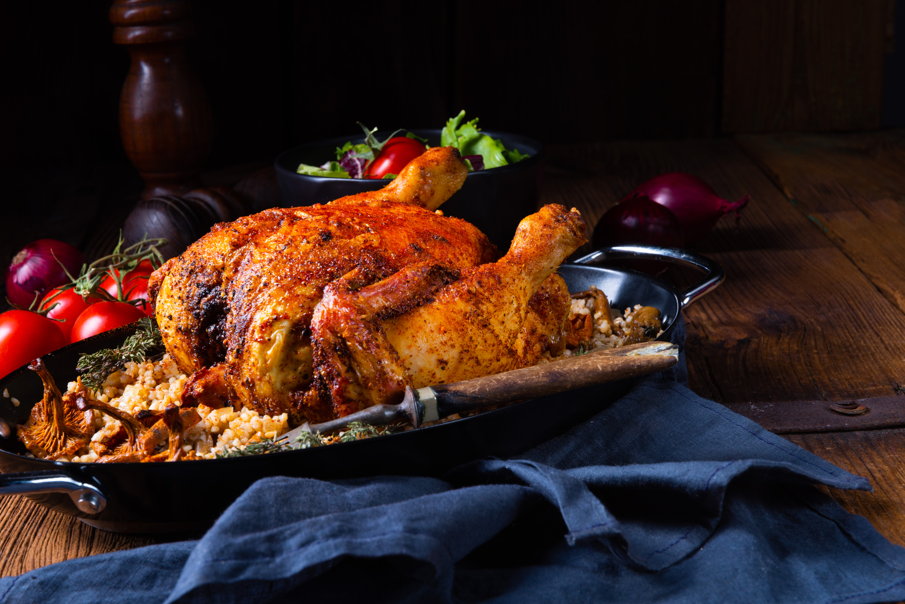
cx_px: 452
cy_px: 302
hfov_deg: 28.8
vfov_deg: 19.5
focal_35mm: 70
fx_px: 1760
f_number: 14
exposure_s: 1/160
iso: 64
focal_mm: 70
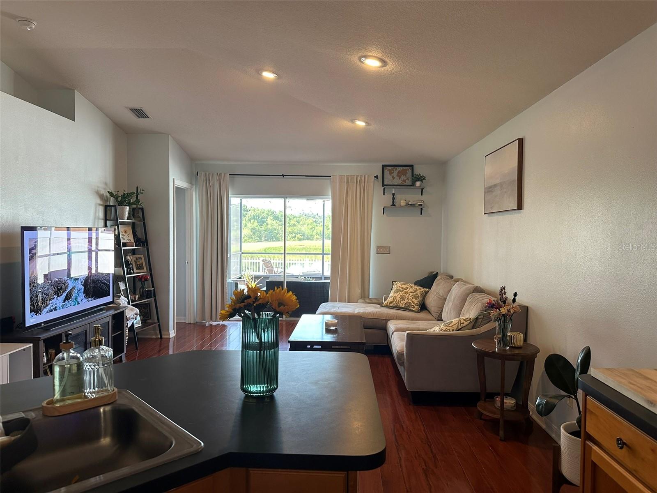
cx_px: 328
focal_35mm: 24
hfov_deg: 71.6
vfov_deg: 56.8
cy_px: 246
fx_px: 456
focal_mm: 6.86
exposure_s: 1/120
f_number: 1.78
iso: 200
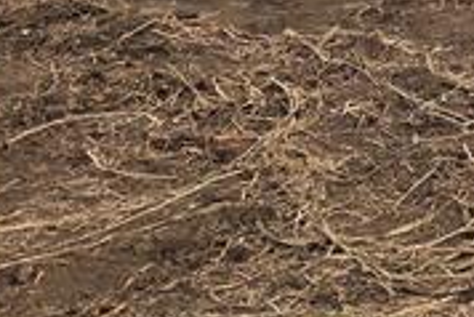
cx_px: 644
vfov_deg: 14.6
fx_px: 1133
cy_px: -181
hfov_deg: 21.1
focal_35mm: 86
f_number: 1.8
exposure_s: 1/2302
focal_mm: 5.4
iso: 80
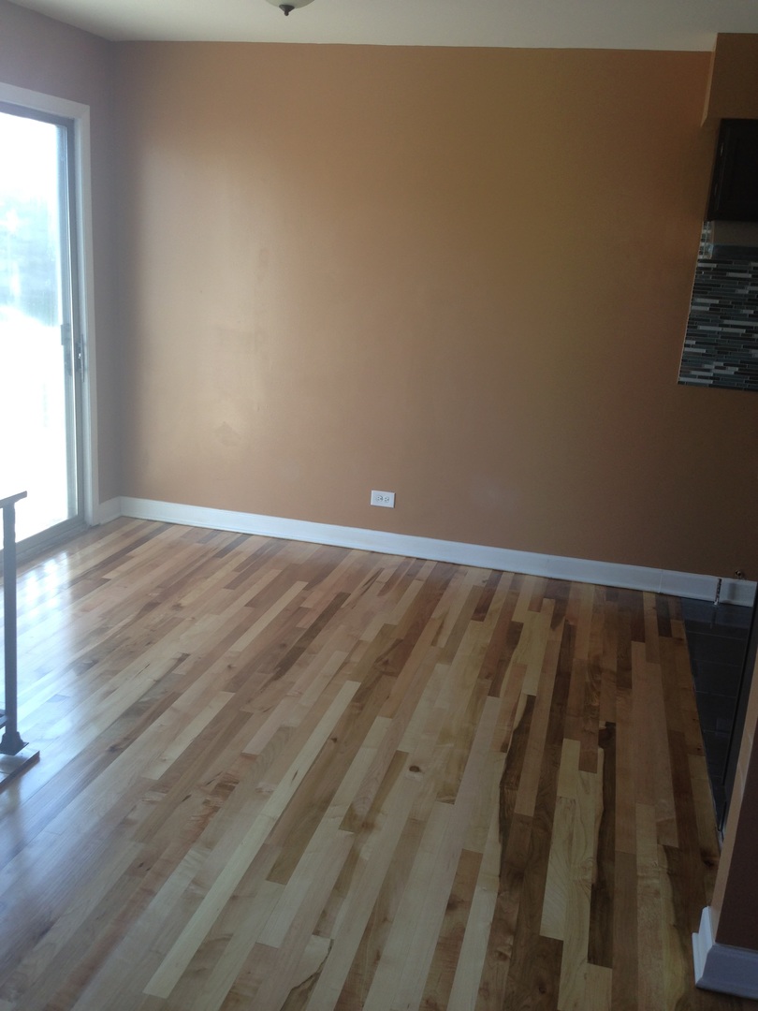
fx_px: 963
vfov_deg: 55.4
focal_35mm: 33
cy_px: 506
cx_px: 379
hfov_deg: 42.9
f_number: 2.4
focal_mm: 4.12
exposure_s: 1/60
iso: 50
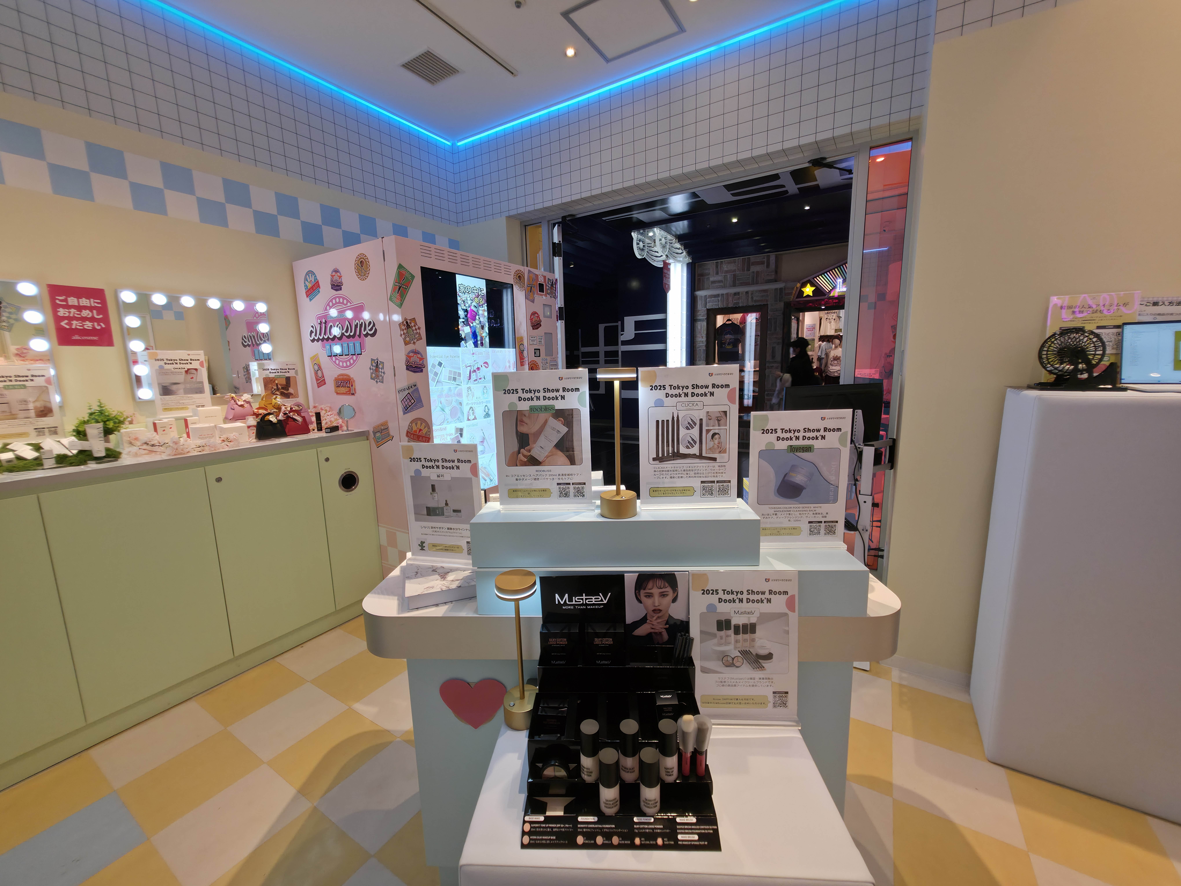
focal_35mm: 13
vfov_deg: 89.9
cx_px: 590
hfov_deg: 106.2
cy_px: 443
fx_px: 444
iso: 32
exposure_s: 1/53.3
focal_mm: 2.2
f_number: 1.9
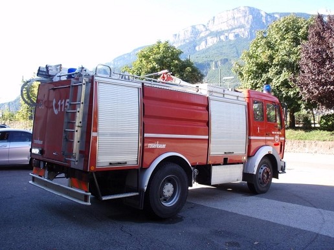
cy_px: 125
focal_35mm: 34
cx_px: 167
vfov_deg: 41.8
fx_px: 328
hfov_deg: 54.0
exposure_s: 1/100
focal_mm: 6.07
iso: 64
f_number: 3.5
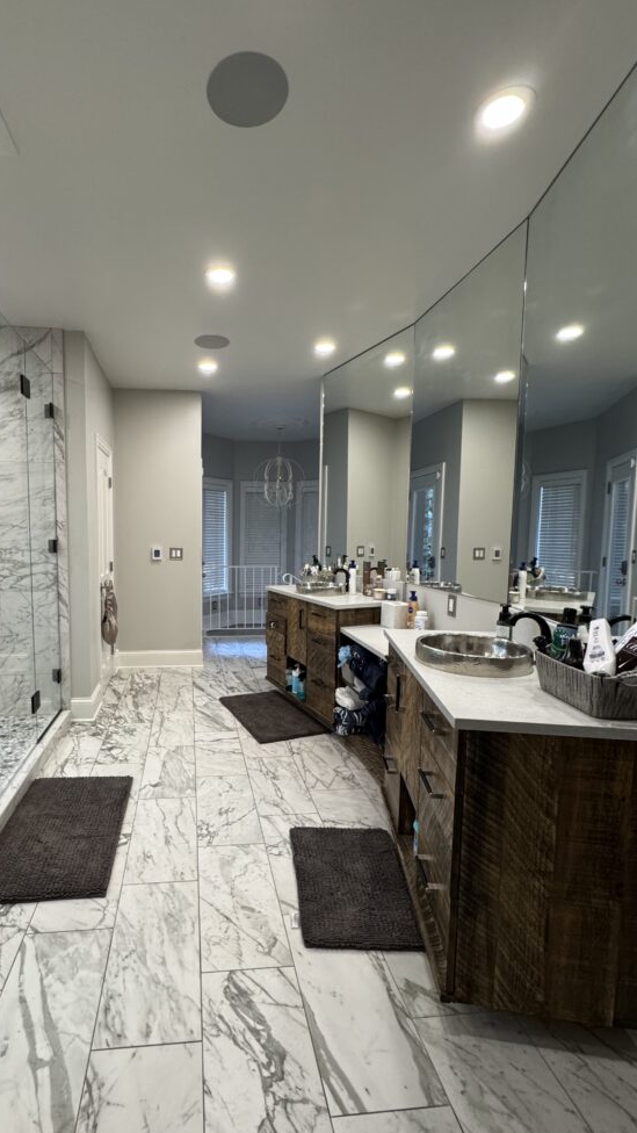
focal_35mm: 16
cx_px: 230
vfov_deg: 99.4
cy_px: 575
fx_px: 480
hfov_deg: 65.8
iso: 250
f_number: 2.2
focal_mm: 2.22
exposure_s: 1/120
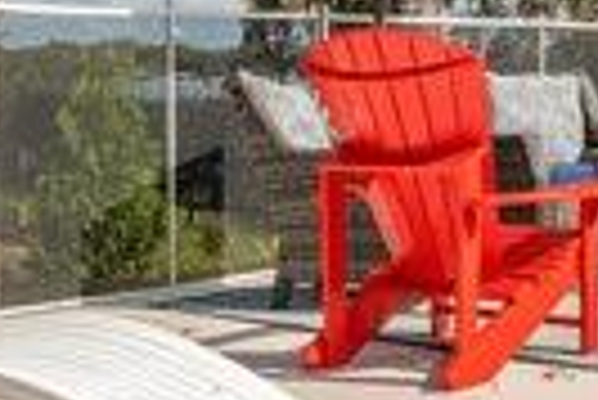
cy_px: 25
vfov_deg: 17.2
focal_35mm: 78
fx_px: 1297
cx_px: 279
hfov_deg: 26.0
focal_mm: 16
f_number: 10
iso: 100
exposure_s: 1/320
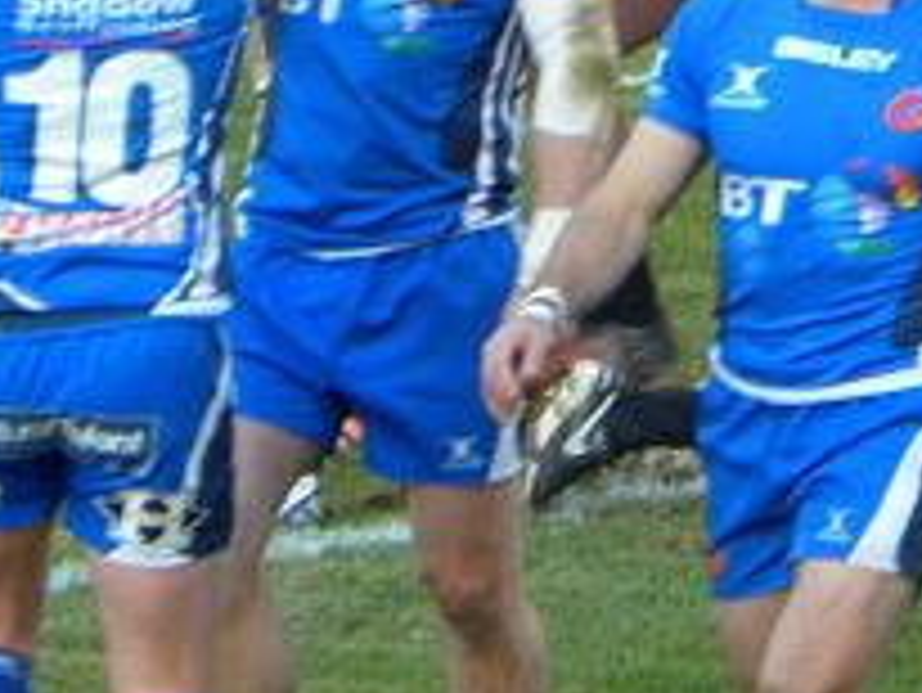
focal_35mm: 853
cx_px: 1021
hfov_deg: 2.3
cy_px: -252
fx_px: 22733
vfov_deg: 1.7
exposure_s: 1/145
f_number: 4.5
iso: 297
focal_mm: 51.8
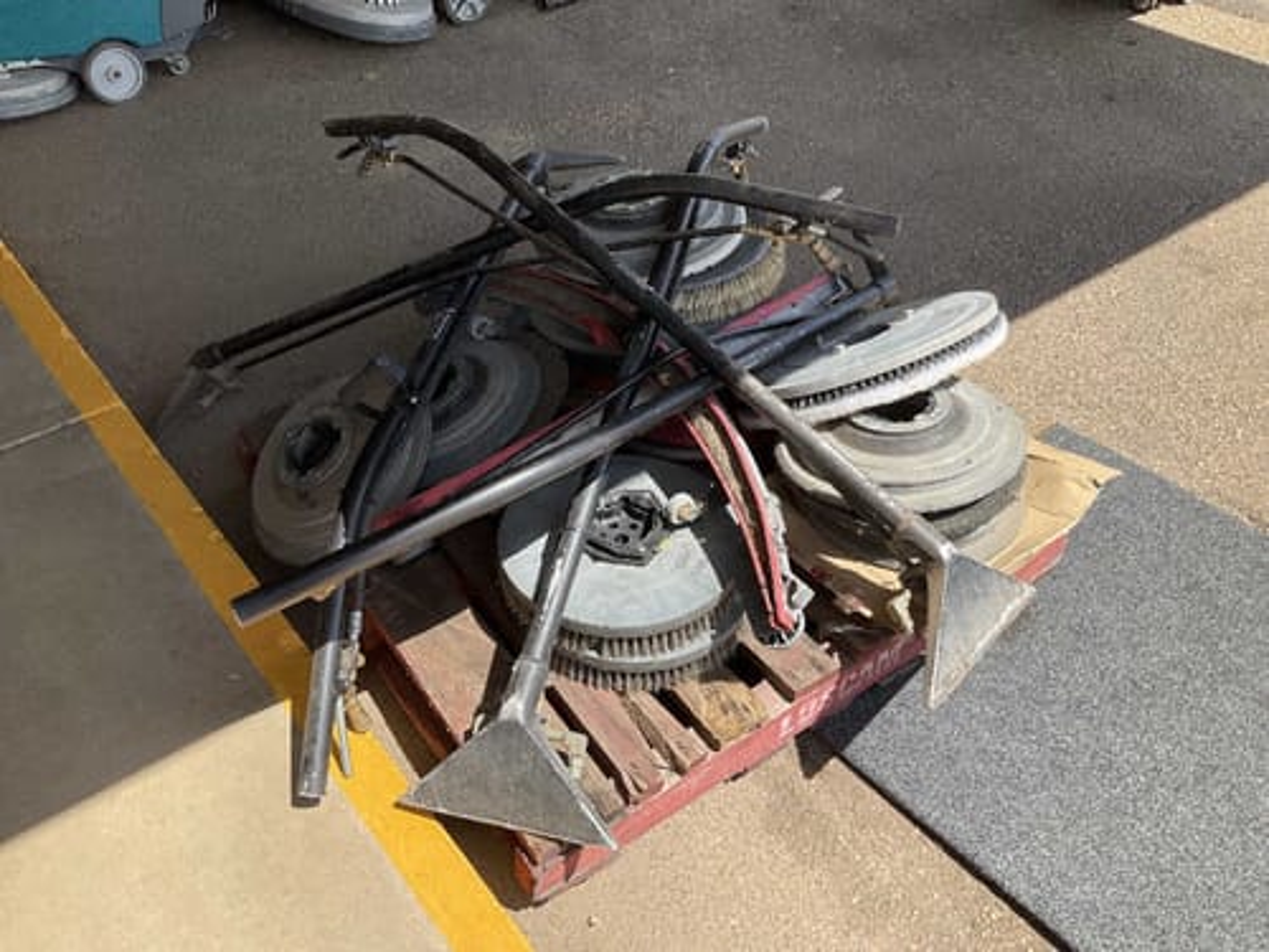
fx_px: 1063
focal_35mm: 29
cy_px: 476
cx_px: 634
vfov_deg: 48.2
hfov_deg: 61.7
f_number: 1.8
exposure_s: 1/1076
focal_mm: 3
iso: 25
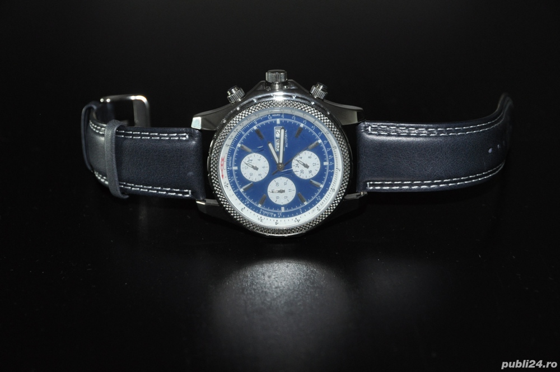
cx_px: 280
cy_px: 186
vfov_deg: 18.9
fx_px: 1119
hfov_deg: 28.1
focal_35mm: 72
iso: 800
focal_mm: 48
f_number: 5
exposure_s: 1/60
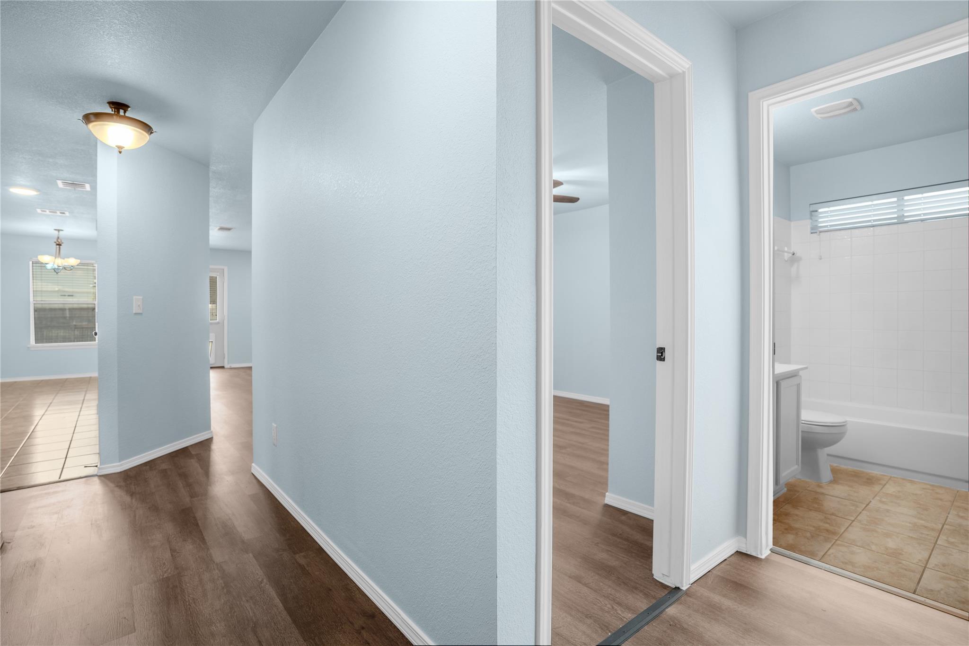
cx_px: 484
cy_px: 323
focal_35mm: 17
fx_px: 458
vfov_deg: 70.4
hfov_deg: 93.3
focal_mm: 17
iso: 100
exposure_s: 1/10
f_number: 4
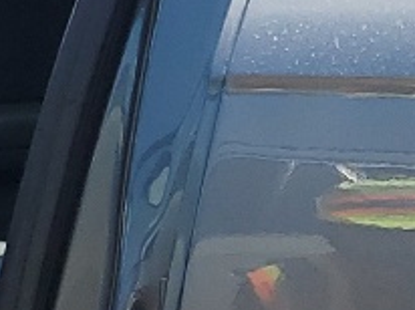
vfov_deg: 7.3
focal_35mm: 202
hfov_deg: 9.7
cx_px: 459
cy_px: 324
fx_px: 2419
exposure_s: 1/2000
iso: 50
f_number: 1.5
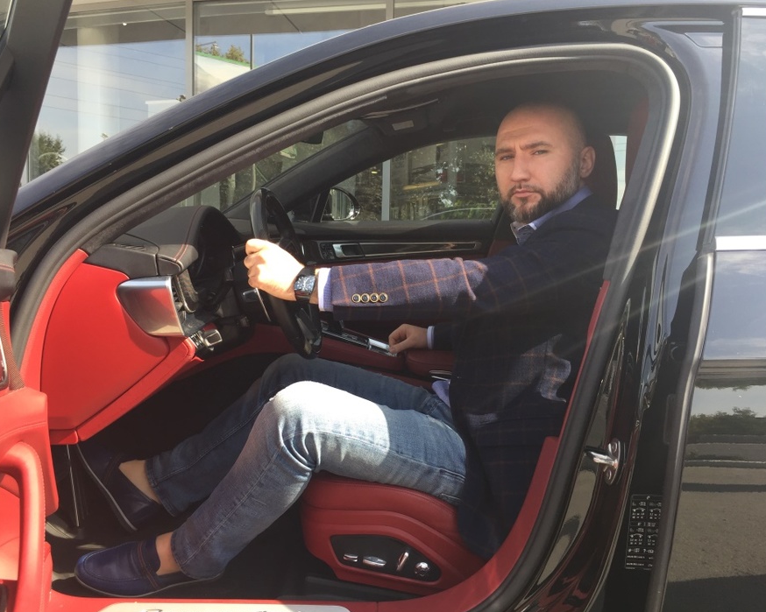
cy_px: 300
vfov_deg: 47.1
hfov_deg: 57.1
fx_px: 703
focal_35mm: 31
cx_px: 357
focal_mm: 4.15
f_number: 2.2
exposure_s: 1/246
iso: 32
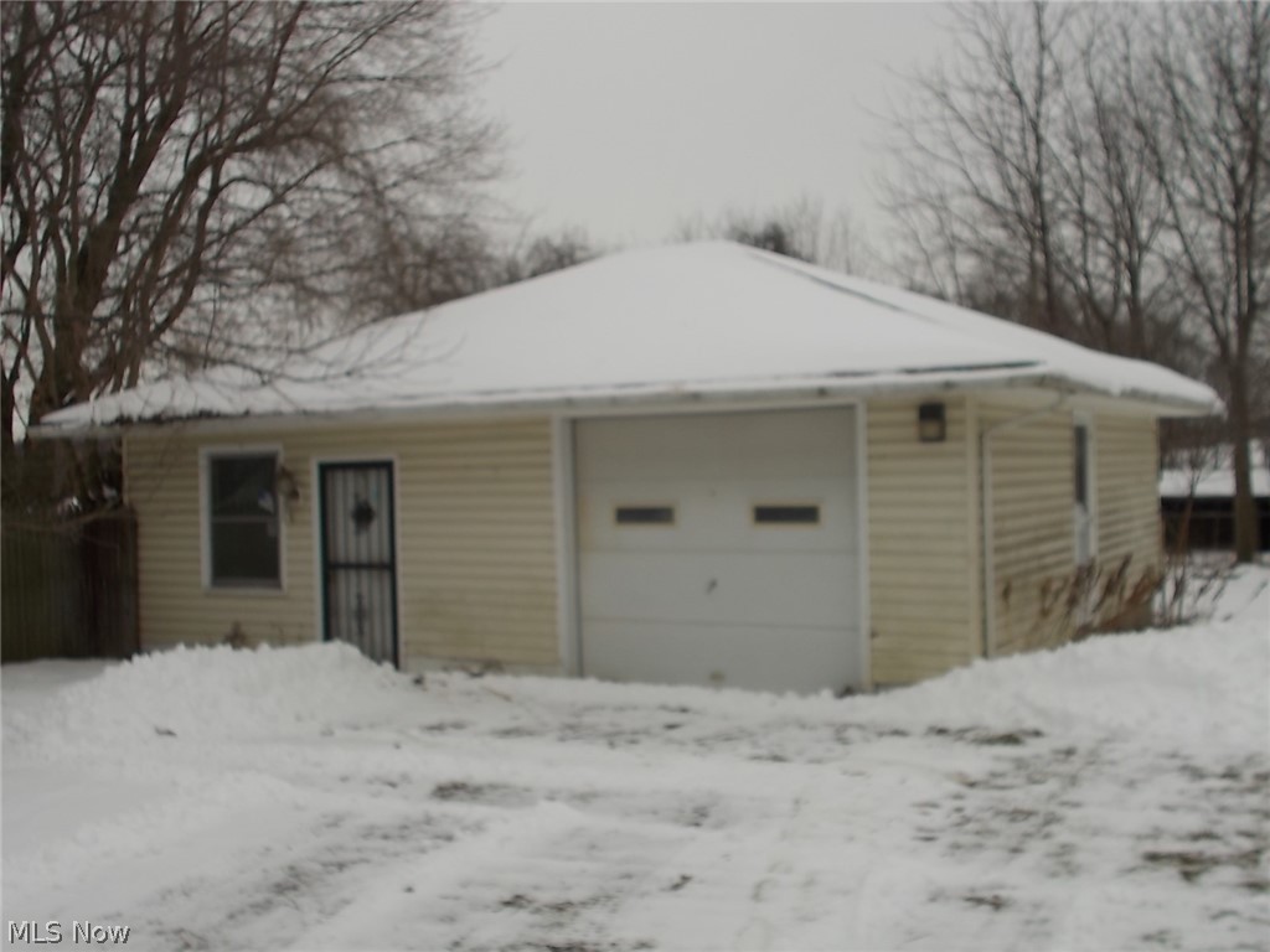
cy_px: 476
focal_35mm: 39
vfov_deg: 36.8
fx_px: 1431
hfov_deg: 47.9
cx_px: 635
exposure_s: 1/160
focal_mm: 6.9
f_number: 3.9
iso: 80
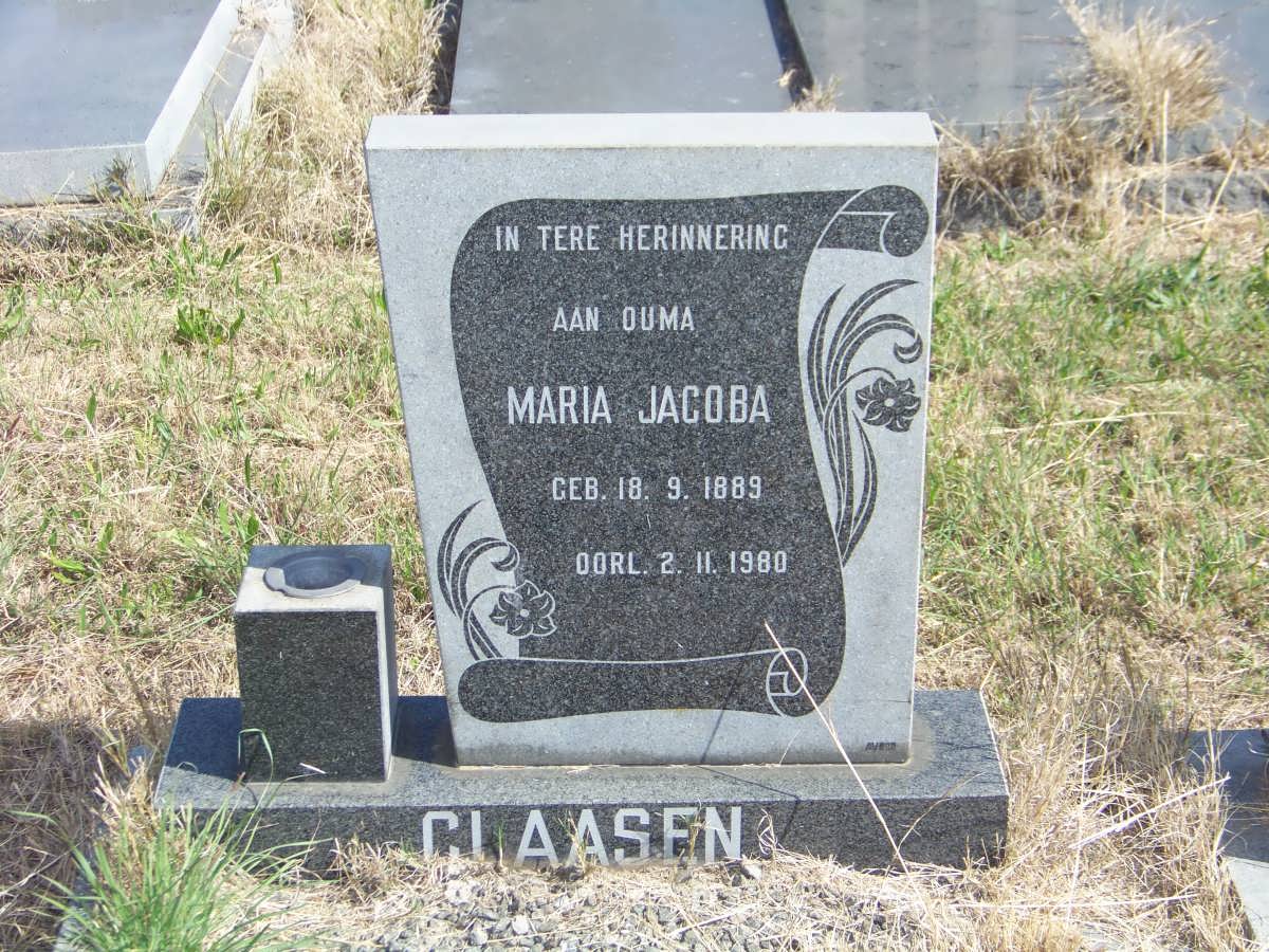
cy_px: 476
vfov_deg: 21.0
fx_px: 2566
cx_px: 634
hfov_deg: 27.8
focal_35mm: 70
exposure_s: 1/500
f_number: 3.2
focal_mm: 11.7
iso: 64
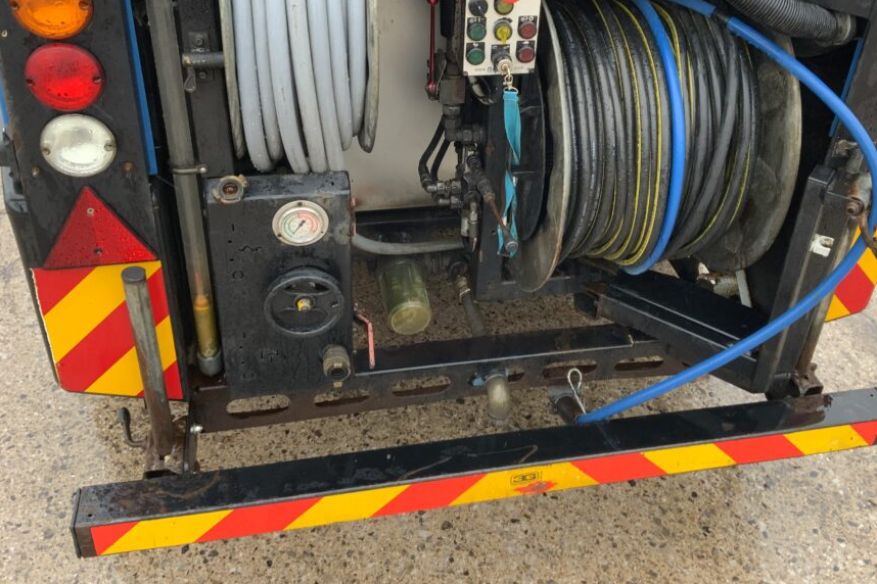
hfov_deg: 53.0
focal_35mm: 36
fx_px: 877
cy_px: 201
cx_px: 489
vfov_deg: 36.5
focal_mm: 3
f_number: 1.8
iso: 64
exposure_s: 1/120
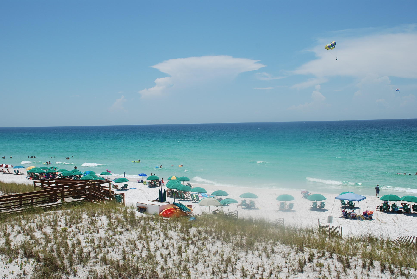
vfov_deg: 37.0
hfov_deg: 53.1
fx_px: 417
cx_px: 208
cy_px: 140
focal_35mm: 36
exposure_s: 1/320
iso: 100
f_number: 9
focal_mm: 24
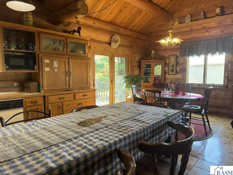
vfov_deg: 56.8
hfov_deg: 71.6
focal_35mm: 24
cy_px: 88
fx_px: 162
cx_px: 116
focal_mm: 6.76
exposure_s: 1/60
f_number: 1.78
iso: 200
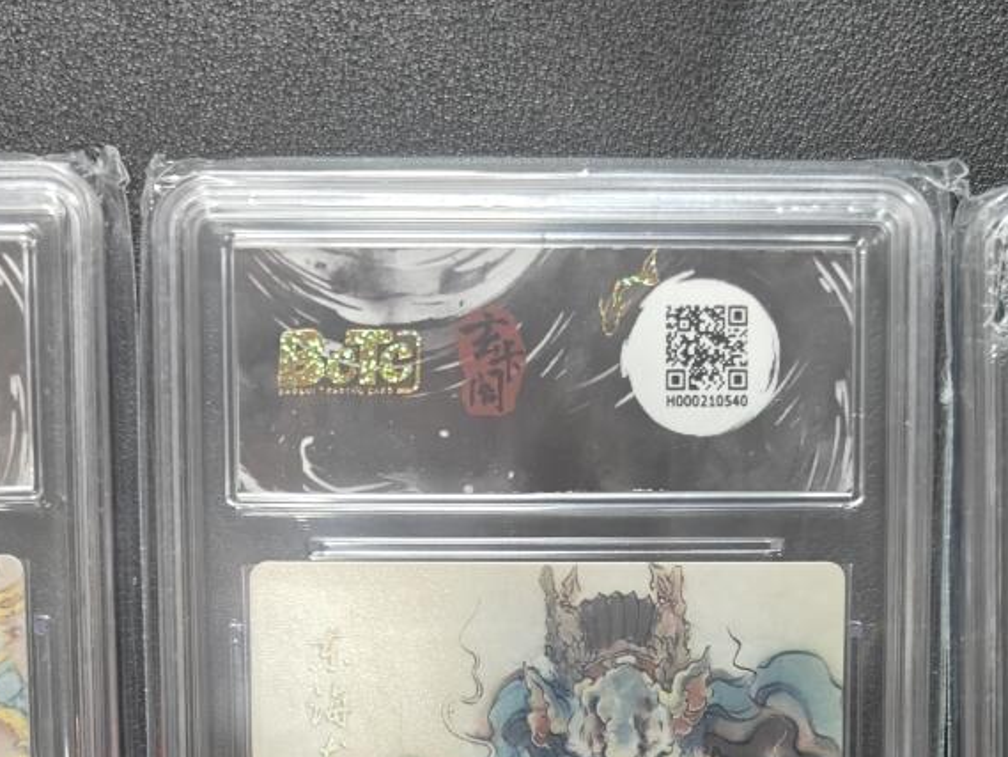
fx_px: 1718
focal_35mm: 59
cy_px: 883
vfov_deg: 23.0
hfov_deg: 32.7
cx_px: 537
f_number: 1.8
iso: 250
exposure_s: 1/41
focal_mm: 5.59
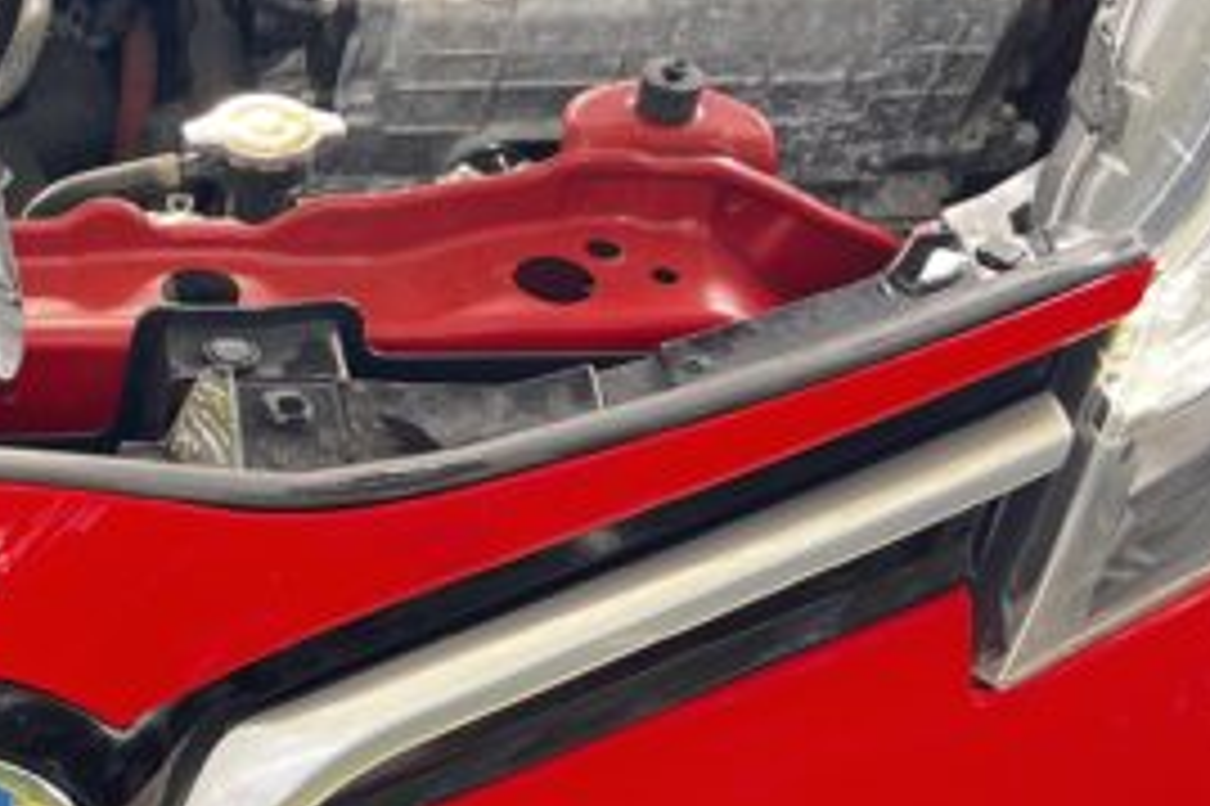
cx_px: -211
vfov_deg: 17.0
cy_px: 223
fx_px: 2687
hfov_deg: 23.4
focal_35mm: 80
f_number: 1.5
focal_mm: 5.7
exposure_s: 1/121
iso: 64
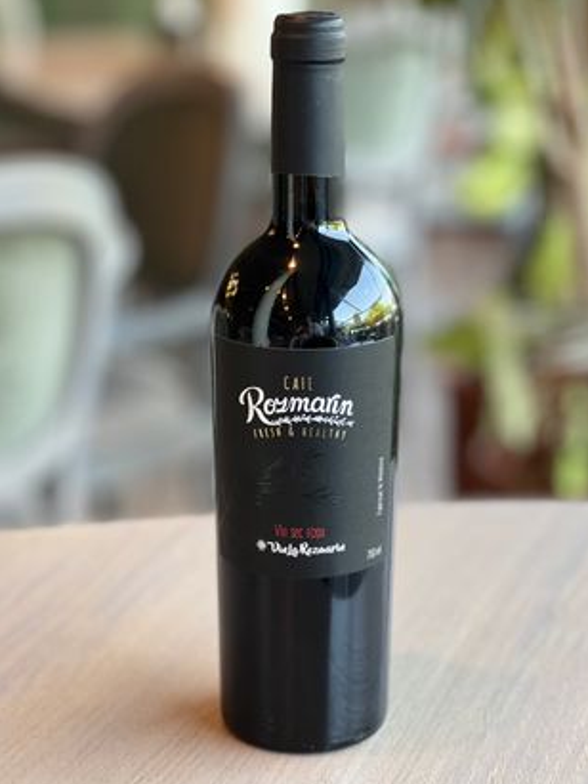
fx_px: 1813
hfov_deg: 18.4
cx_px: 302
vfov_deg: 24.4
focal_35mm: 80
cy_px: 398
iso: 160
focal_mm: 9
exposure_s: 1/33
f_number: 2.8
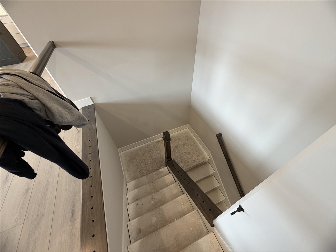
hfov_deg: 102.1
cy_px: 126
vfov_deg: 85.6
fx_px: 136
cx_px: 168
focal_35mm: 14
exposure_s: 1/60
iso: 160
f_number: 2.2
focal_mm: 2.22
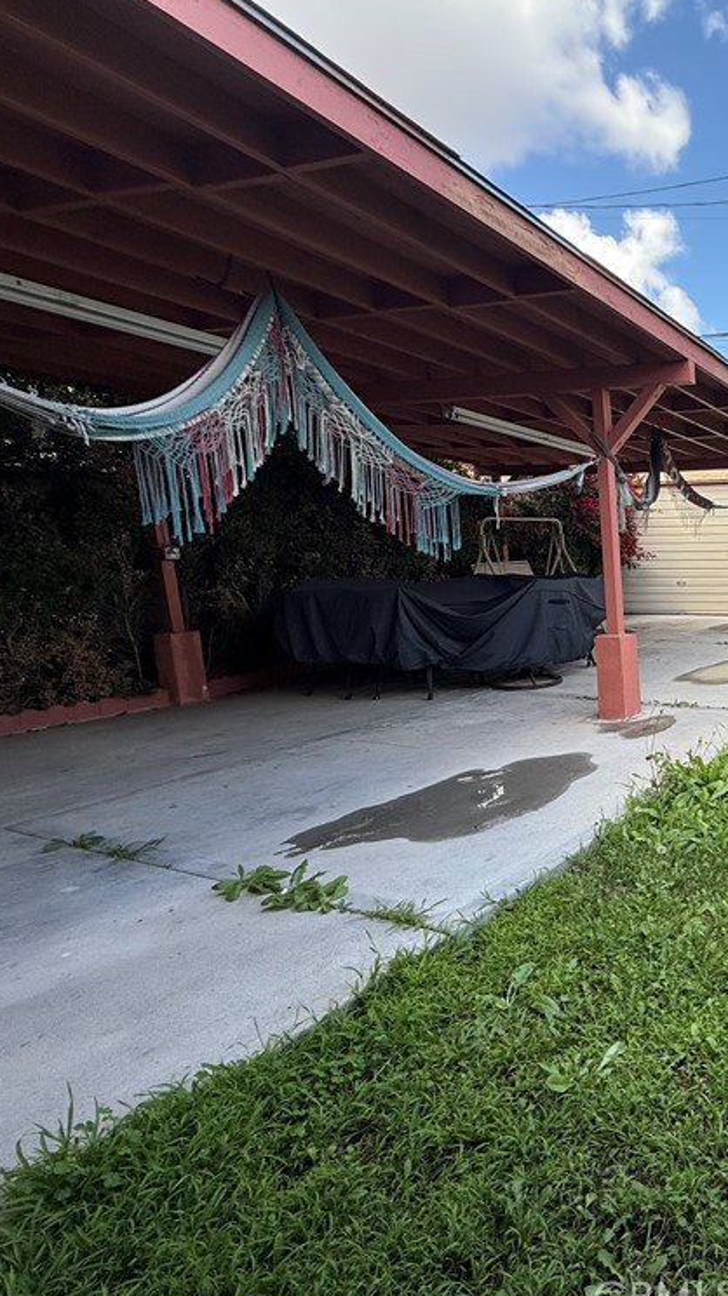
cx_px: 843
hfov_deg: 40.4
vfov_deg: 83.9
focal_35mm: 21
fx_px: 721
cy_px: 653
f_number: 2.2
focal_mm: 2.22
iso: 50
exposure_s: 1/291
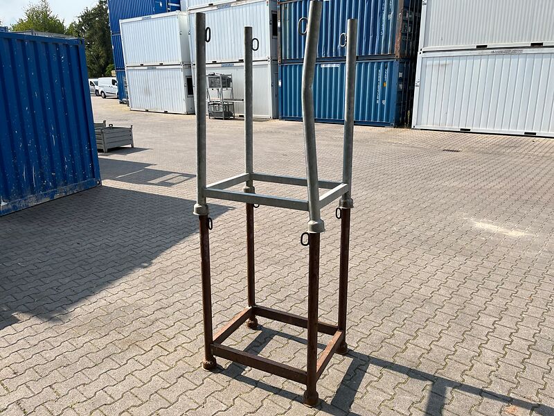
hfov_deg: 67.3
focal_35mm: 26
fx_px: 416
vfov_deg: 53.1
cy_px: 208
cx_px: 277
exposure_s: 1/2632
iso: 50
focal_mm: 5.1
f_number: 1.6
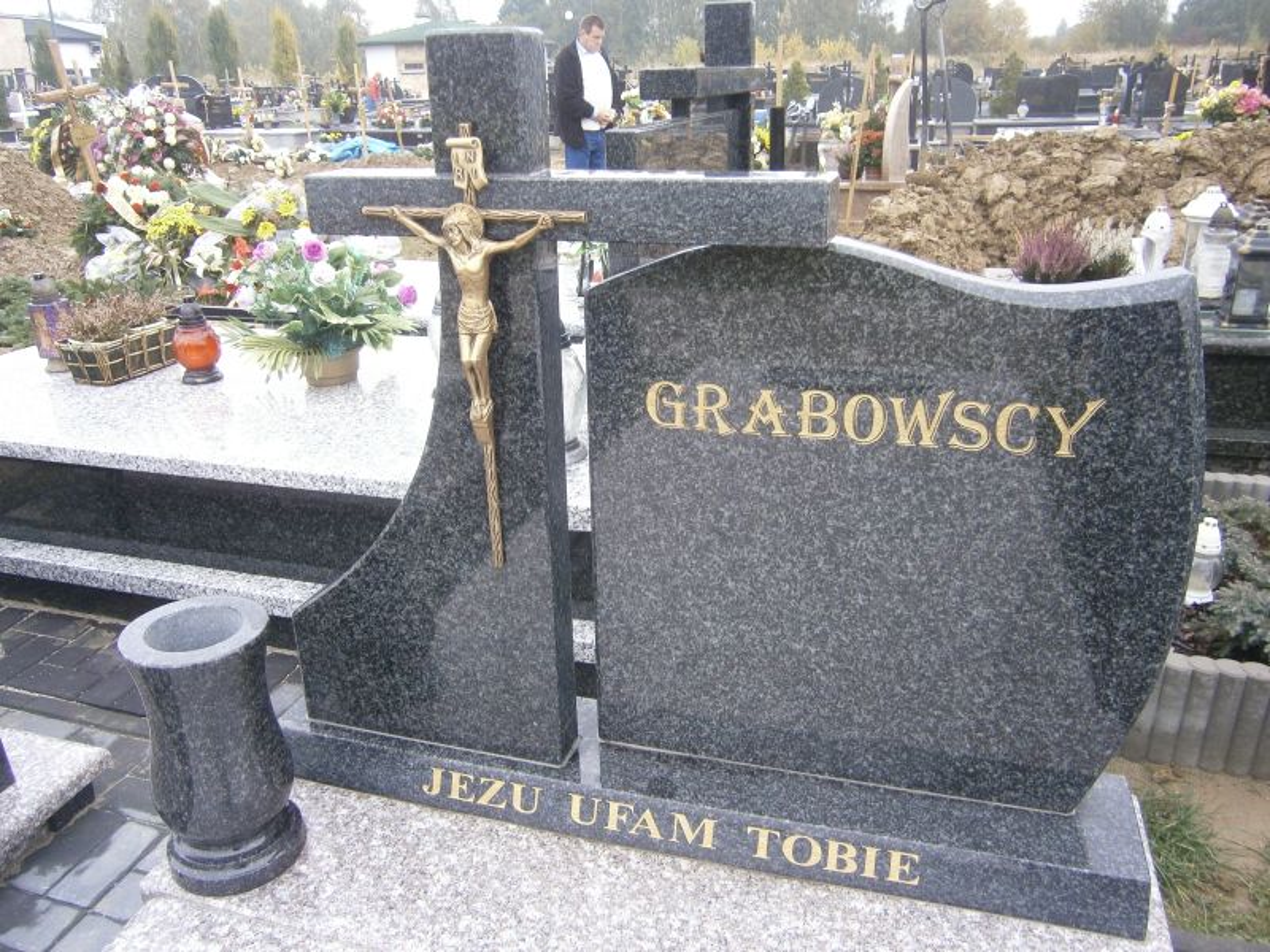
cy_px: 476
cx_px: 635
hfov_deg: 67.3
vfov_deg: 53.1
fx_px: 954
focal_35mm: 26
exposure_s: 1/60
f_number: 2.8
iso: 80
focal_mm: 4.7
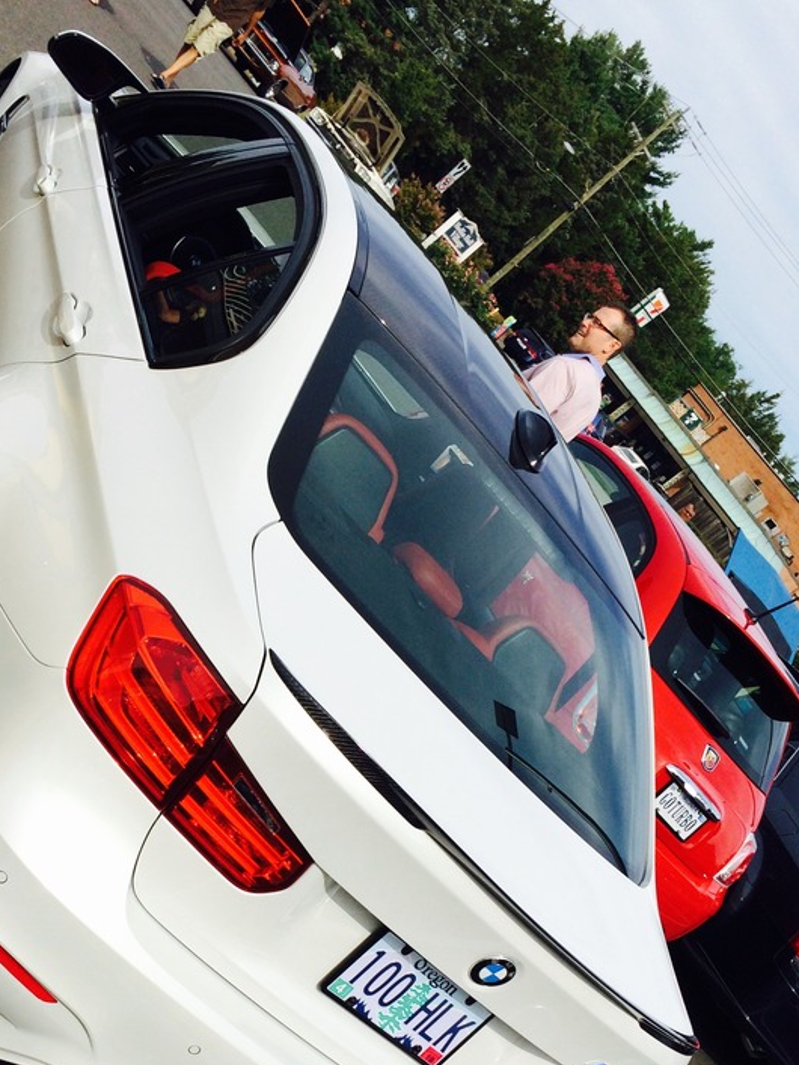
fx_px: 1293
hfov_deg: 33.9
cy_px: 747
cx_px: 232
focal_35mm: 42
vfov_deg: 43.9
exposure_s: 1/3165
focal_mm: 4.15
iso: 32
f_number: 2.2
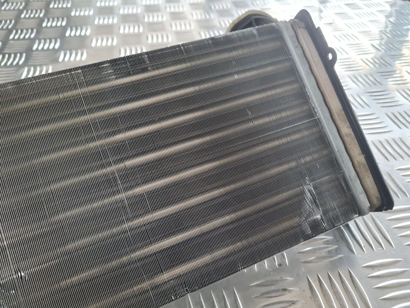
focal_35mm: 26
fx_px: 308
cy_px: 154
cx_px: 205
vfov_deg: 53.1
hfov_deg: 67.3
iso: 320
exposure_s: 1/50
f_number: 1.8
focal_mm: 5.4
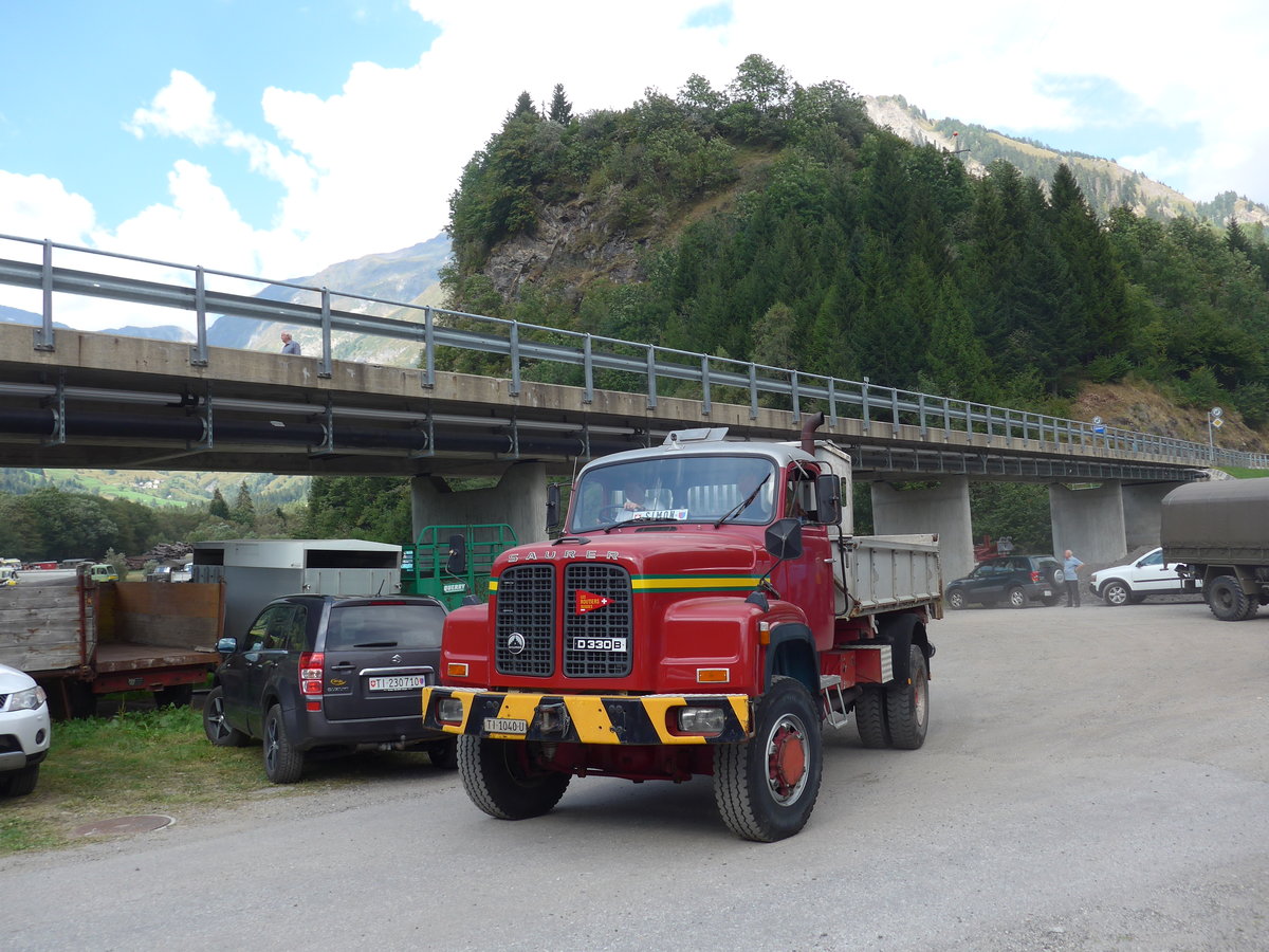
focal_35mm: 29
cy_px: 476
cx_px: 634
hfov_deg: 61.7
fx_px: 1063
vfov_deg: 48.2
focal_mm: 6
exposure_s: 1/500
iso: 80
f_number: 2.8
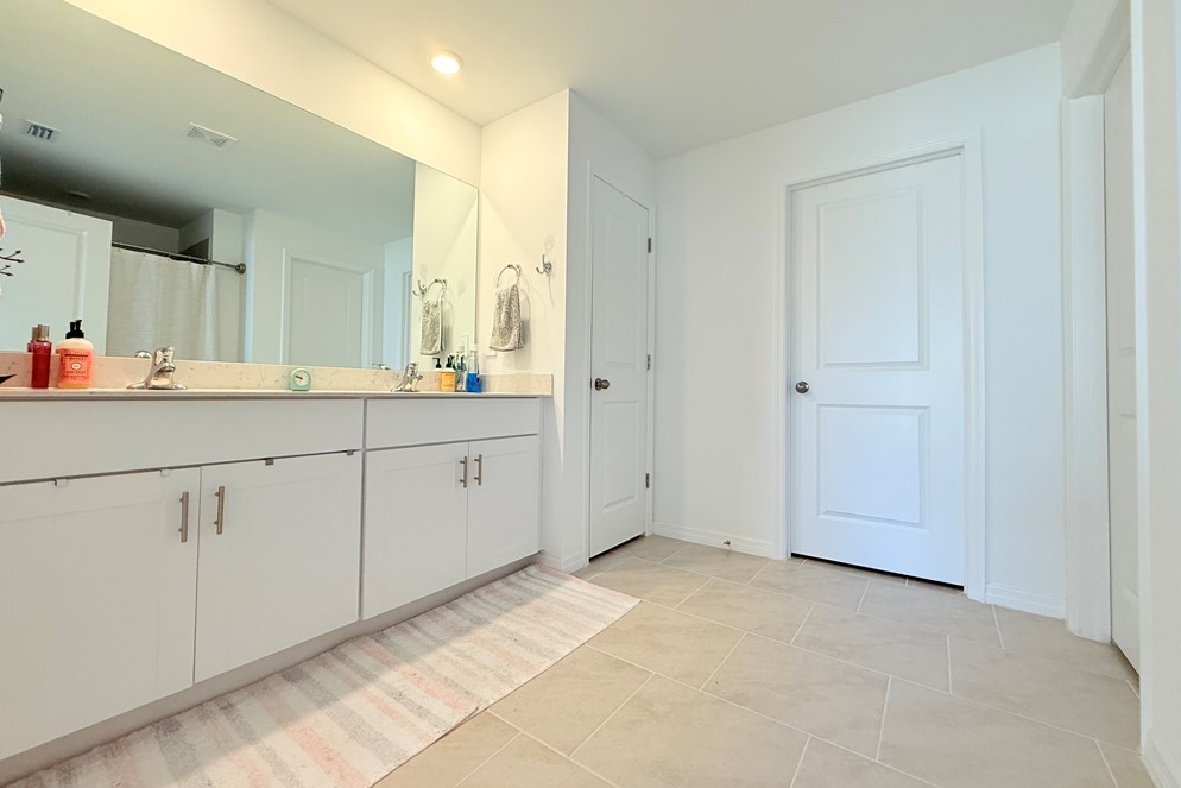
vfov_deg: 77.3
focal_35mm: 15
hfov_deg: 100.4
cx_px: 579
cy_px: 377
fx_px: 492
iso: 160
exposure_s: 1/120
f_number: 2.2
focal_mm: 2.22
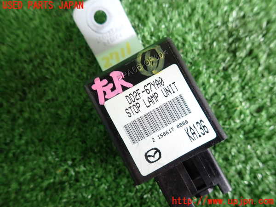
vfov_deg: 54.9
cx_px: 138
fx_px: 199
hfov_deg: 69.4
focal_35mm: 25
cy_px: 104
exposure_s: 1/40
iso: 200
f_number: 2
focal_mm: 4.5
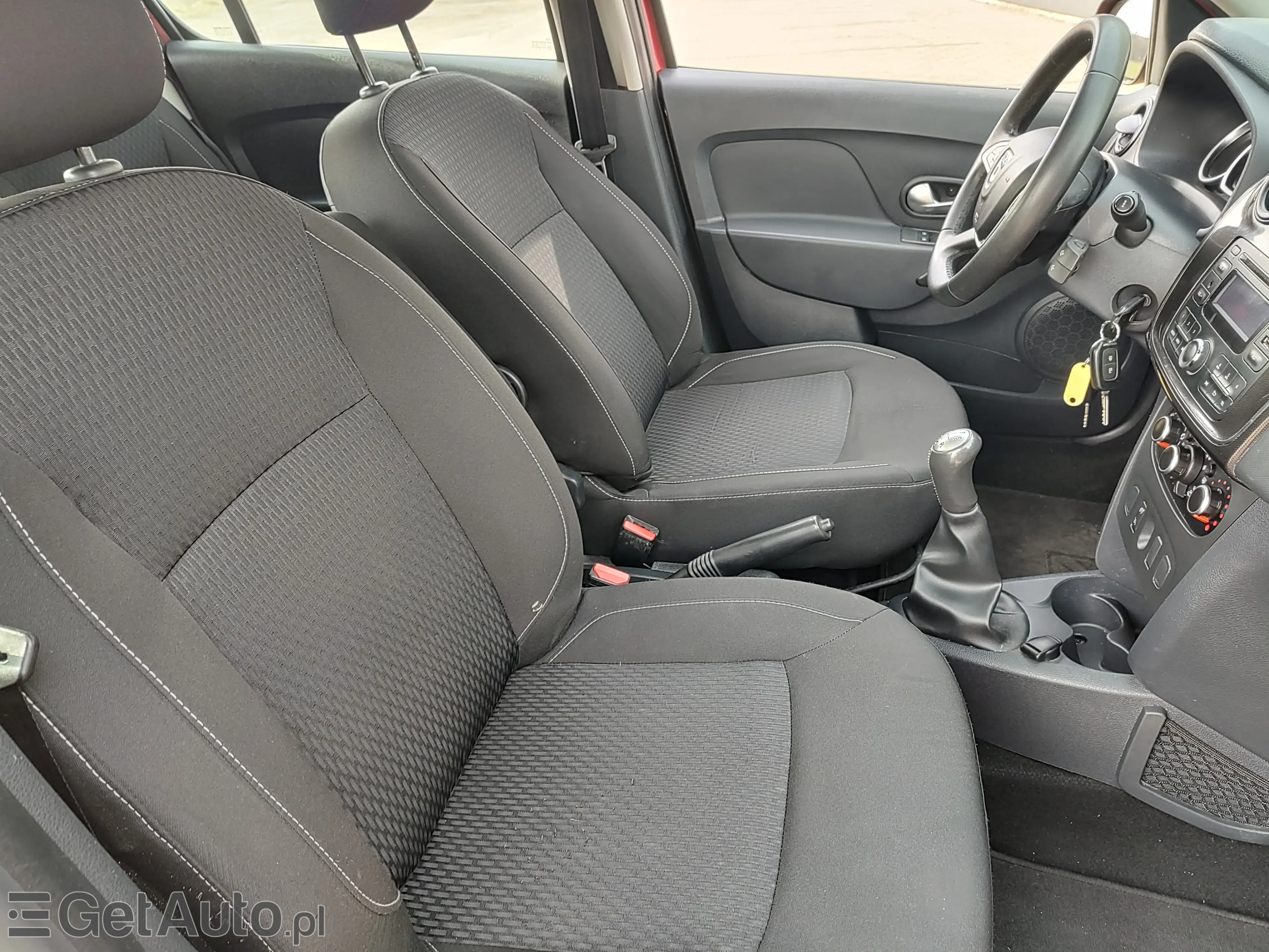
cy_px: 476
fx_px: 843
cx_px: 634
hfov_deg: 73.9
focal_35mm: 23
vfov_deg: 58.9
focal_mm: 5.56
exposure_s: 1/100
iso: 159
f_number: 1.8
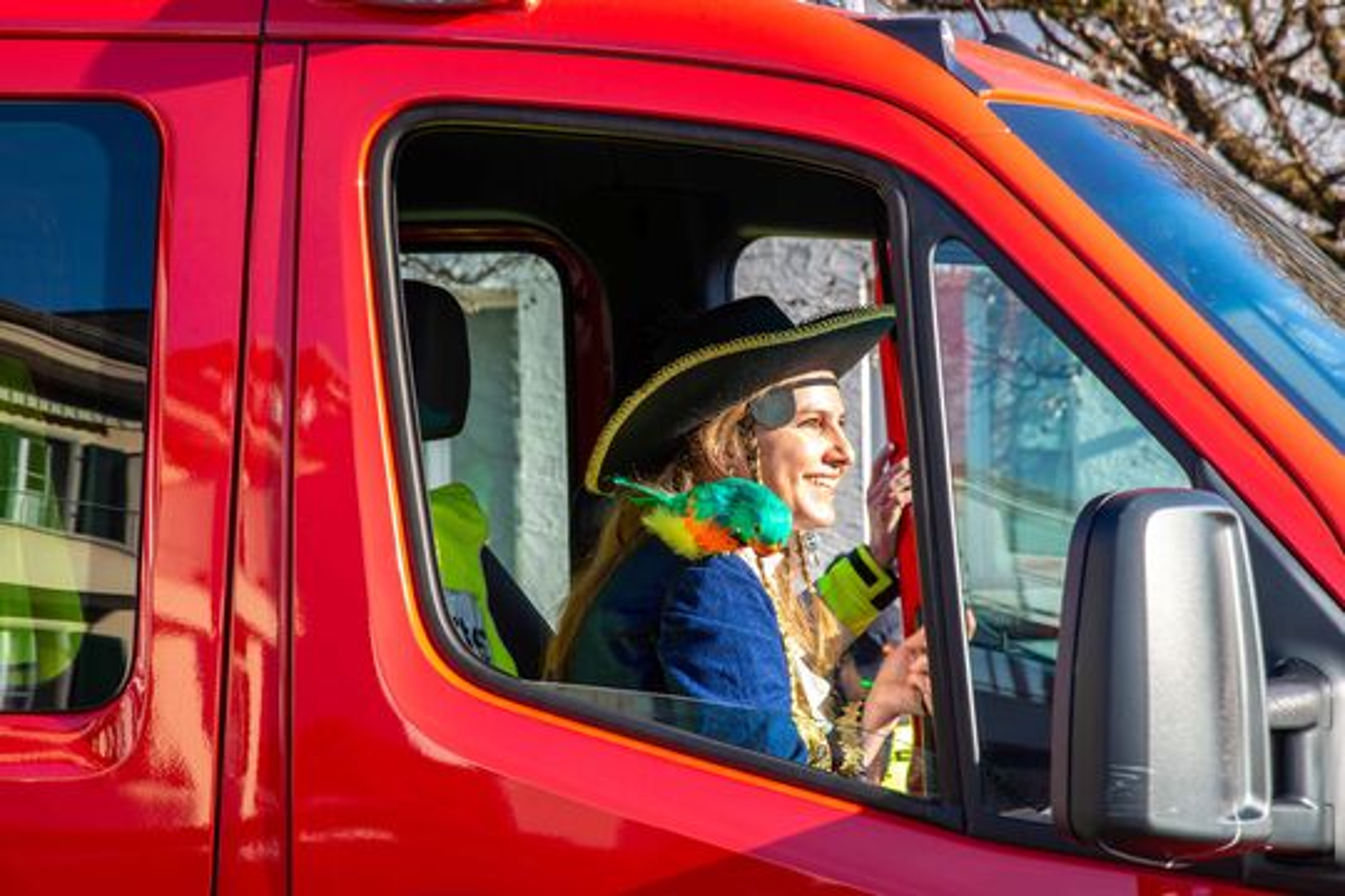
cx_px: 672
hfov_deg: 17.1
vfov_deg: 11.4
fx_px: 4483
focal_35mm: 120
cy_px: 448
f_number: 10
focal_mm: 120
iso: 200
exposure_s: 1/80
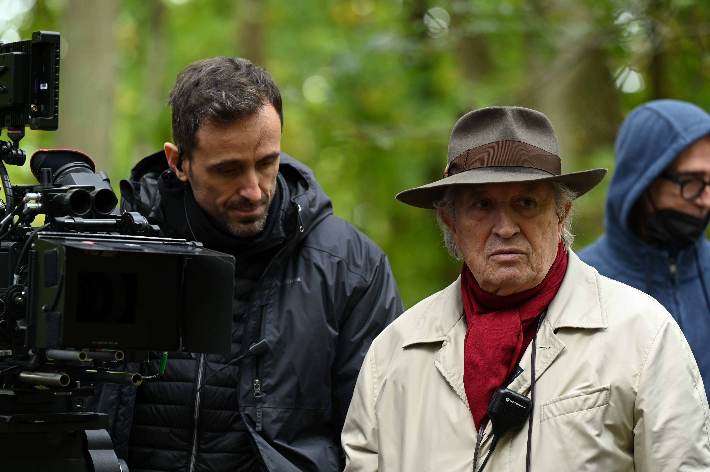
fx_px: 3745
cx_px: 355
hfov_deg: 10.8
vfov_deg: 7.2
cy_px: 236
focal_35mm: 190
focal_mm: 190
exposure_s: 1/125
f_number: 4.5
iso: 800
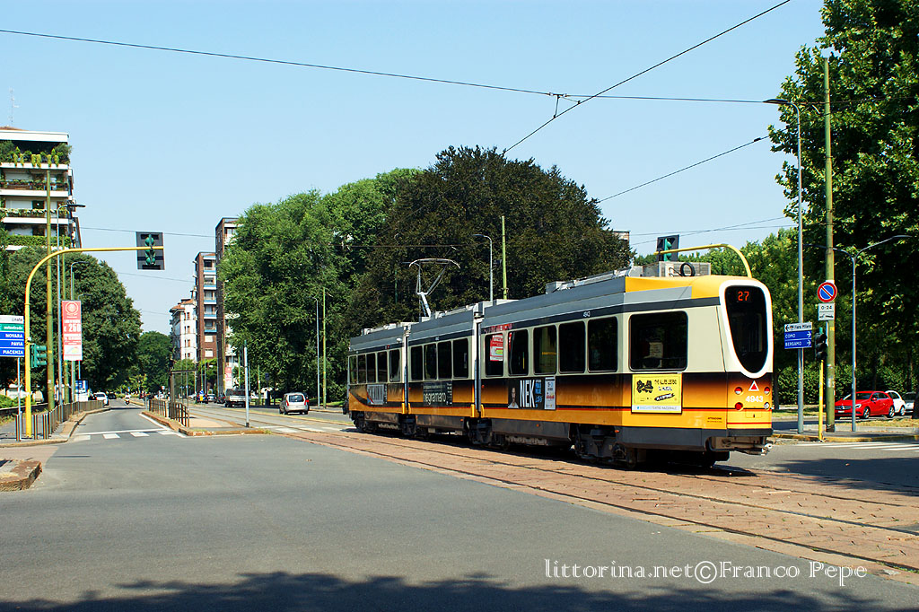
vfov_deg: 29.8
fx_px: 1148
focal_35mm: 45
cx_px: 460
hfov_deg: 43.6
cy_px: 306
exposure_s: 1/640
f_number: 5.6
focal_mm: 30
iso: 200
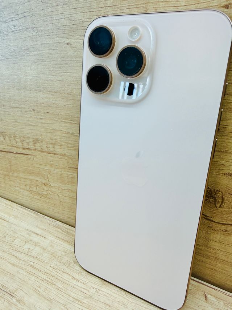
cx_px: 116
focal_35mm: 24
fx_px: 214
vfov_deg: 71.6
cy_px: 155
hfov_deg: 56.8
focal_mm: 2.22
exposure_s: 1/100
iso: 100
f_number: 2.2
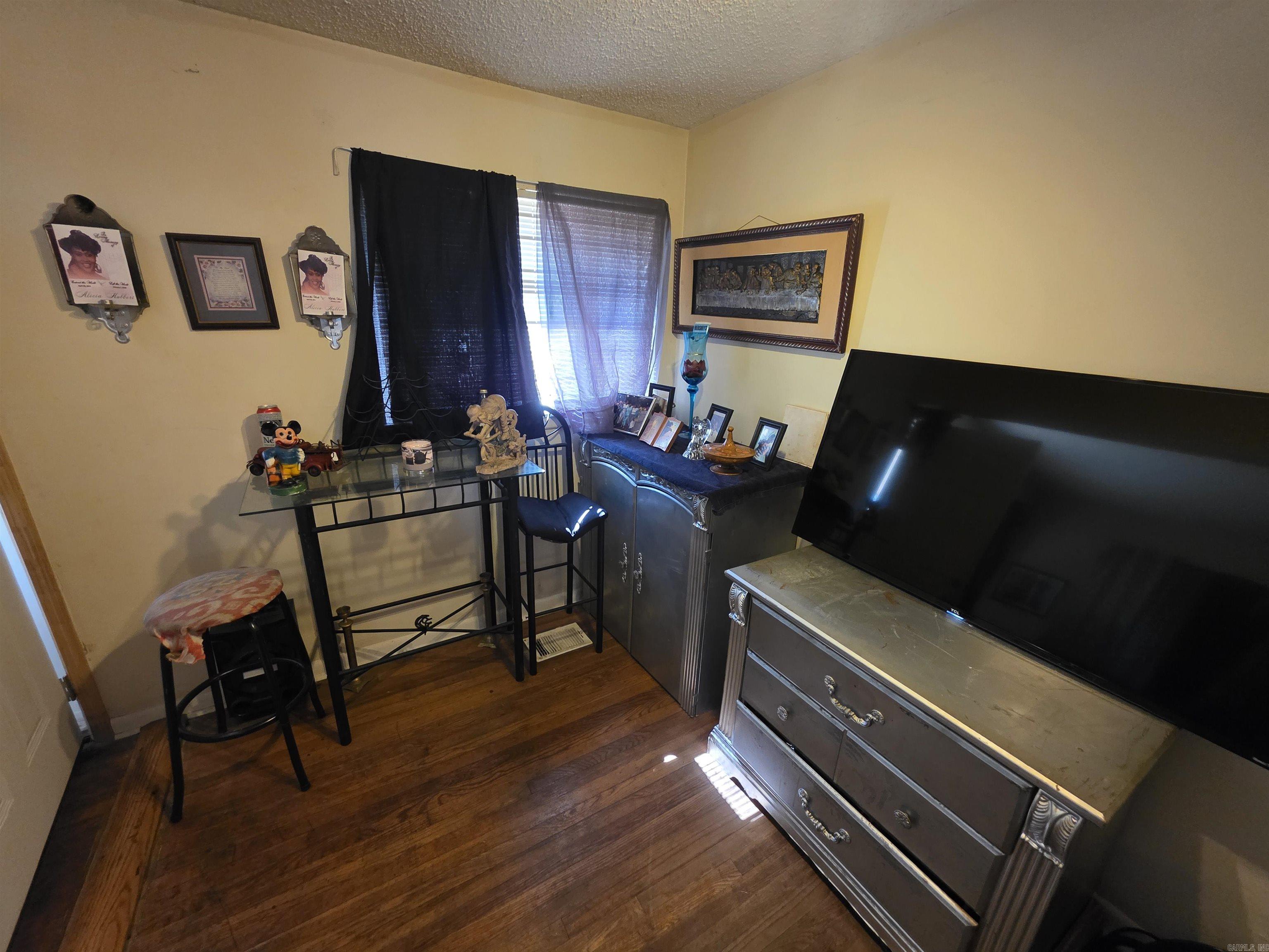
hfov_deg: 106.2
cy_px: 476
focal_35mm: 13
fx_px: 477
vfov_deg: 89.9
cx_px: 634
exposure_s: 1/60
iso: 640
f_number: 1.9
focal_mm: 2.2
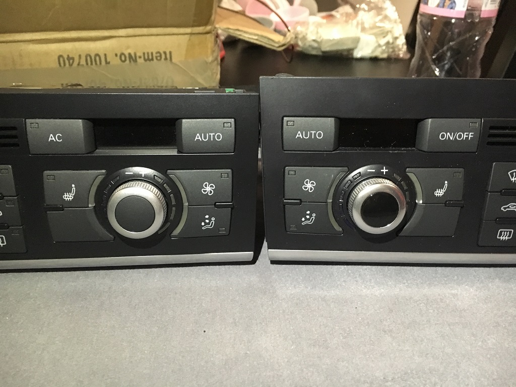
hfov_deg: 61.7
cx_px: 258
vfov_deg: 48.2
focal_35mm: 29
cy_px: 194
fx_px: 432
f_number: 2.2
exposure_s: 1/17
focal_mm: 4.15
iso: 640
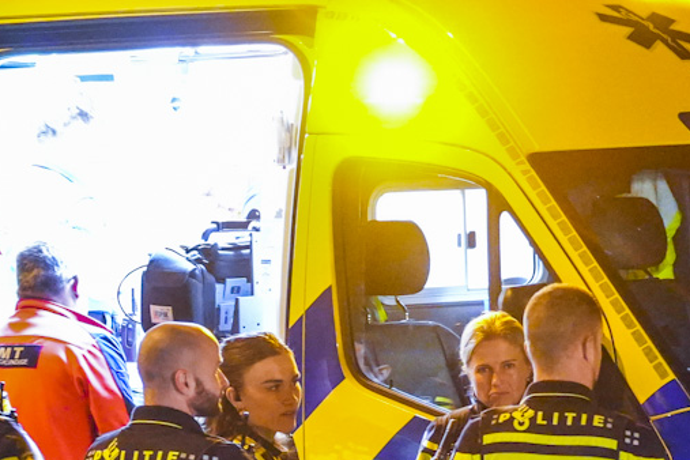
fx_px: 5079
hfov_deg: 7.7
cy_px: 425
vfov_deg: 5.2
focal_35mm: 265
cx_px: 12
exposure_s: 1/40
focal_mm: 70
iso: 10000
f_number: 2.8
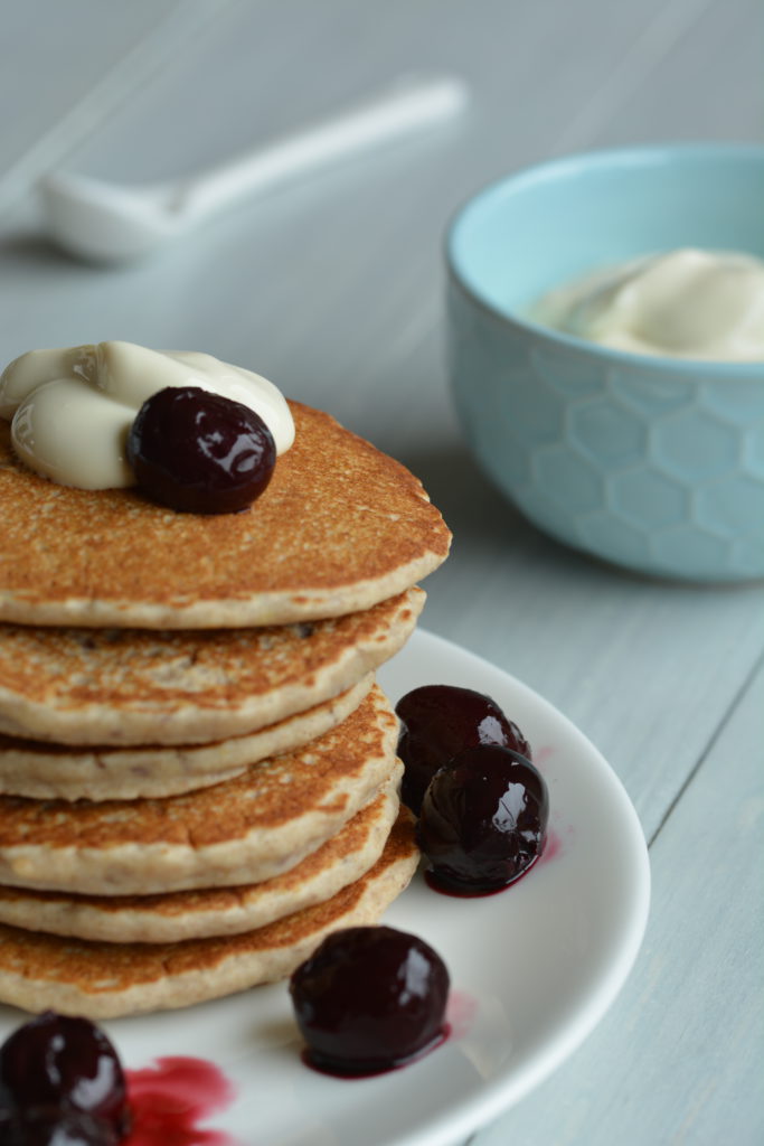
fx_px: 5012
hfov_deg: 8.7
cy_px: 573
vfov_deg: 13.0
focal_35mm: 158
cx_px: 382
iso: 160
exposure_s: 1/20
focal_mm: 105
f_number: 8
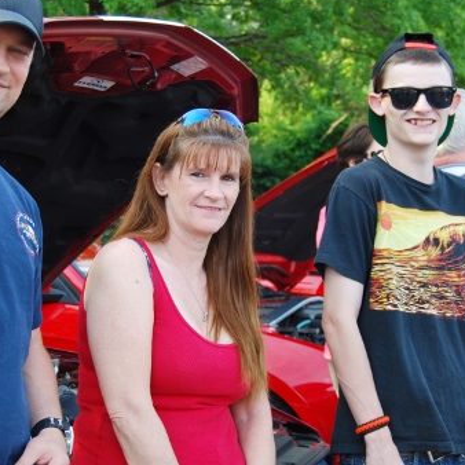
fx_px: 1137
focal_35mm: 75
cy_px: 231
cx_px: 197
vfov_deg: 23.1
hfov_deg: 23.1
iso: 200
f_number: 5
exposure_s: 1/100
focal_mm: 31
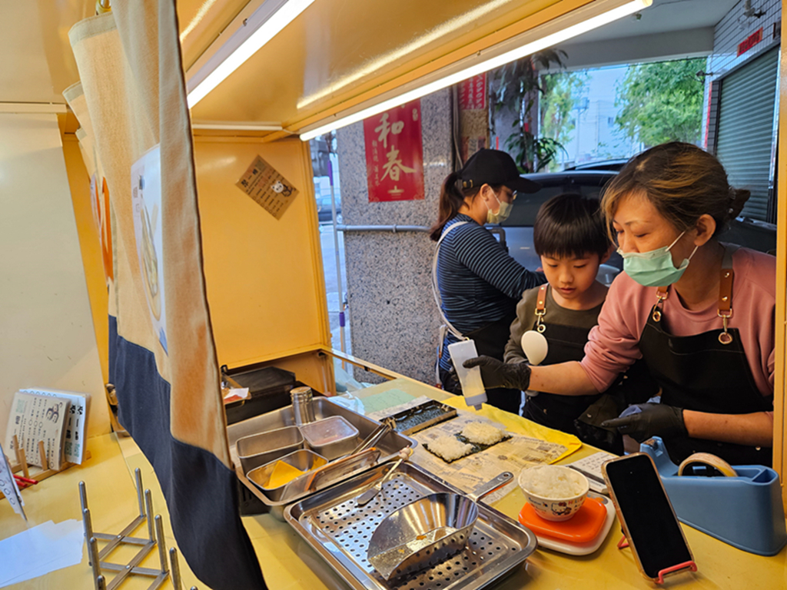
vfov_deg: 58.9
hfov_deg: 73.9
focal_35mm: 23
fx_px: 523
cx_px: 394
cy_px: 295
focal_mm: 5.4
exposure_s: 1/207
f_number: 1.8
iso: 160
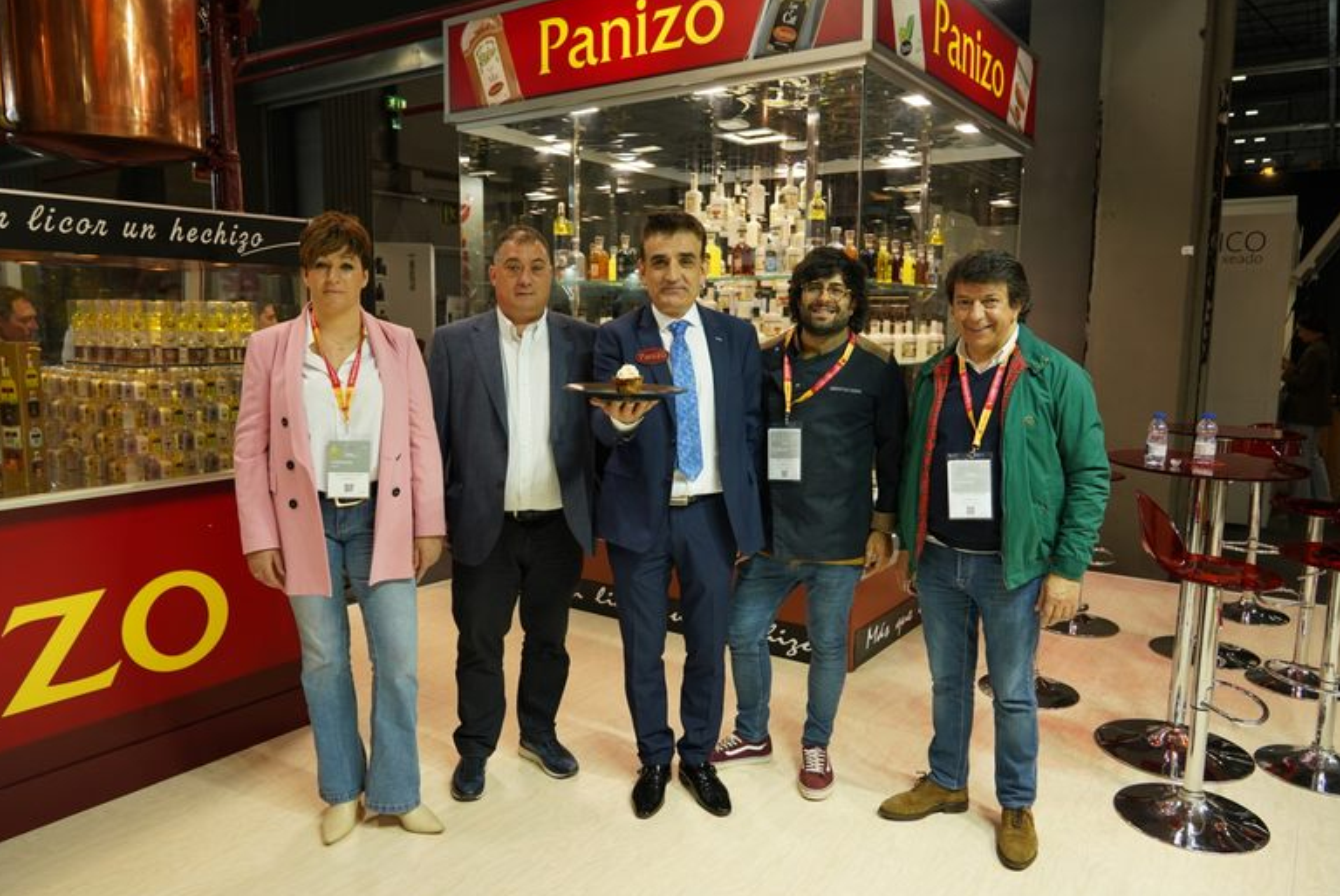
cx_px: 658
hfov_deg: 71.4
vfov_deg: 51.4
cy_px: 459
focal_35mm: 25
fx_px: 932
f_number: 5
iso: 1000
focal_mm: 24
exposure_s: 1/400
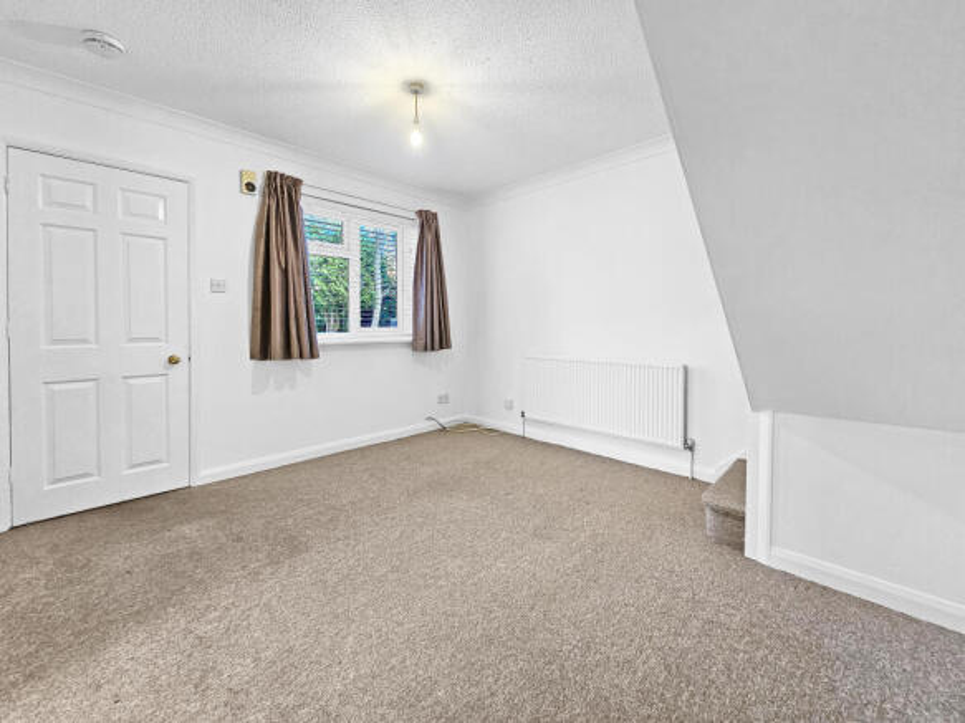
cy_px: 362
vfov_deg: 89.9
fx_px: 362
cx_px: 482
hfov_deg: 106.2
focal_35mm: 13
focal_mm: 2.2
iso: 250
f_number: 2.2
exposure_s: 1/50
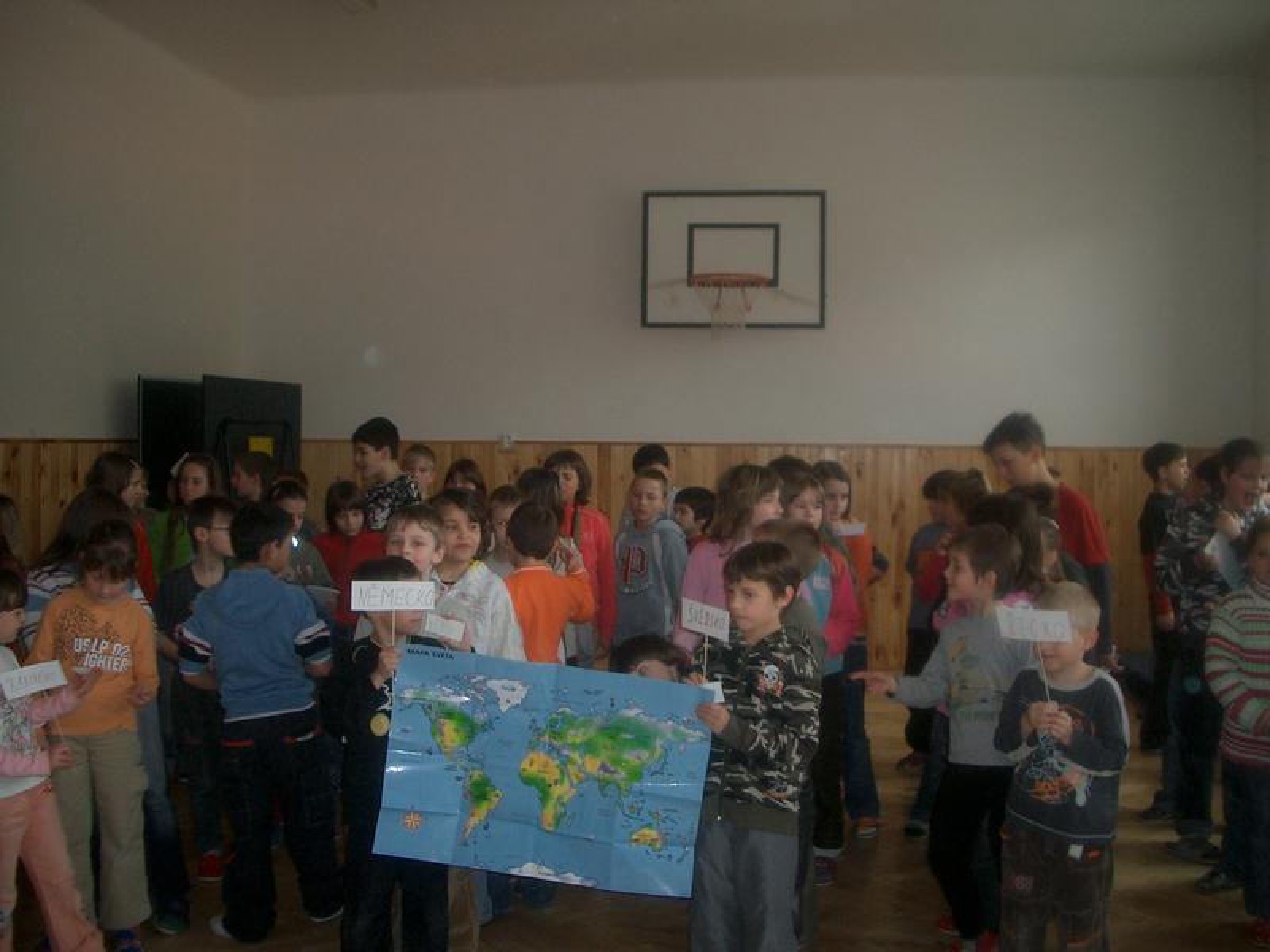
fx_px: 1284
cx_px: 635
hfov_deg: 52.6
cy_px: 476
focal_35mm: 35
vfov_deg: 40.7
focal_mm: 5.8
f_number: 2.6
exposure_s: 1/40
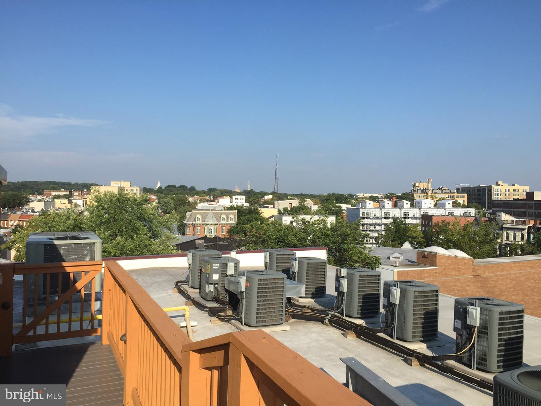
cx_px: 270
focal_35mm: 29
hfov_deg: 61.7
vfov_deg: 48.2
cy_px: 203
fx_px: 453
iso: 32
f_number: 2.2
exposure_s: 1/2083
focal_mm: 4.15
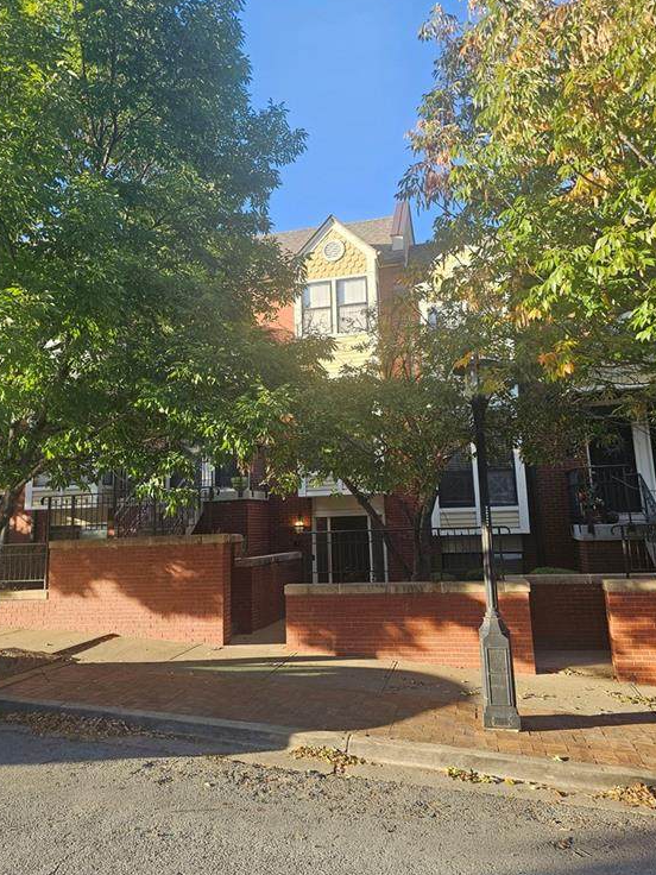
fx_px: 606
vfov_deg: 71.6
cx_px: 327
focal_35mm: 24
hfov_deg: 56.8
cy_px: 440
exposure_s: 1/212
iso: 20
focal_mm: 6.3
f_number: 1.7
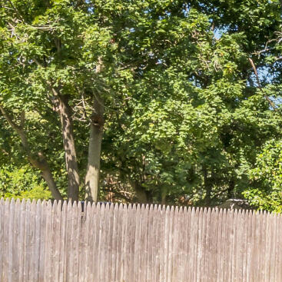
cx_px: 390
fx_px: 1023
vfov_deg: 15.7
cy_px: 181
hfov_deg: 14.8
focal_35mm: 111
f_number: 16
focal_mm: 16
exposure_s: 1/13
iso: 200
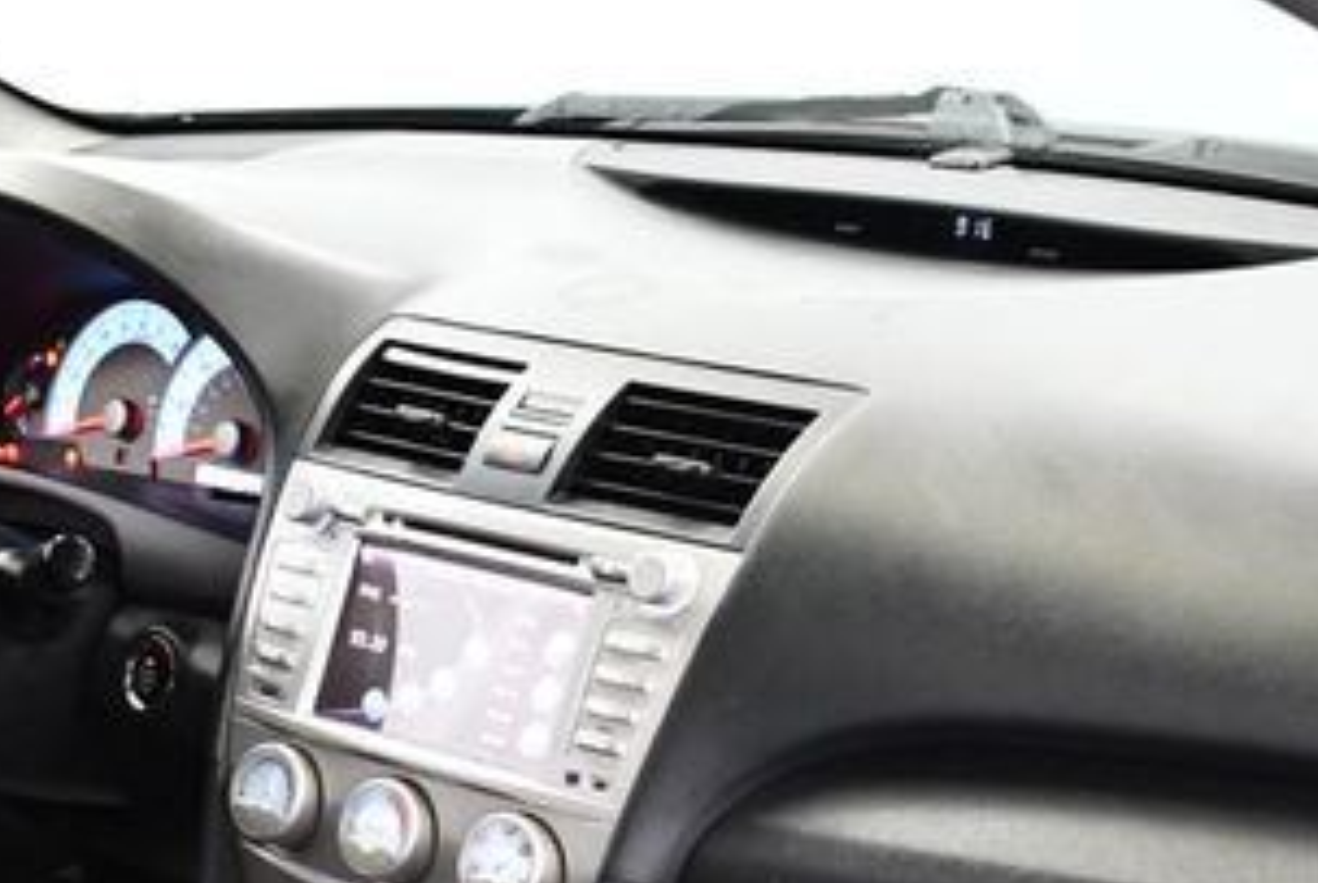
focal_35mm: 76
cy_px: 857
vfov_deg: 17.6
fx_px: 2786
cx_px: 870
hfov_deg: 26.5
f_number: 3.5
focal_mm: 18
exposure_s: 1/80
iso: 3200
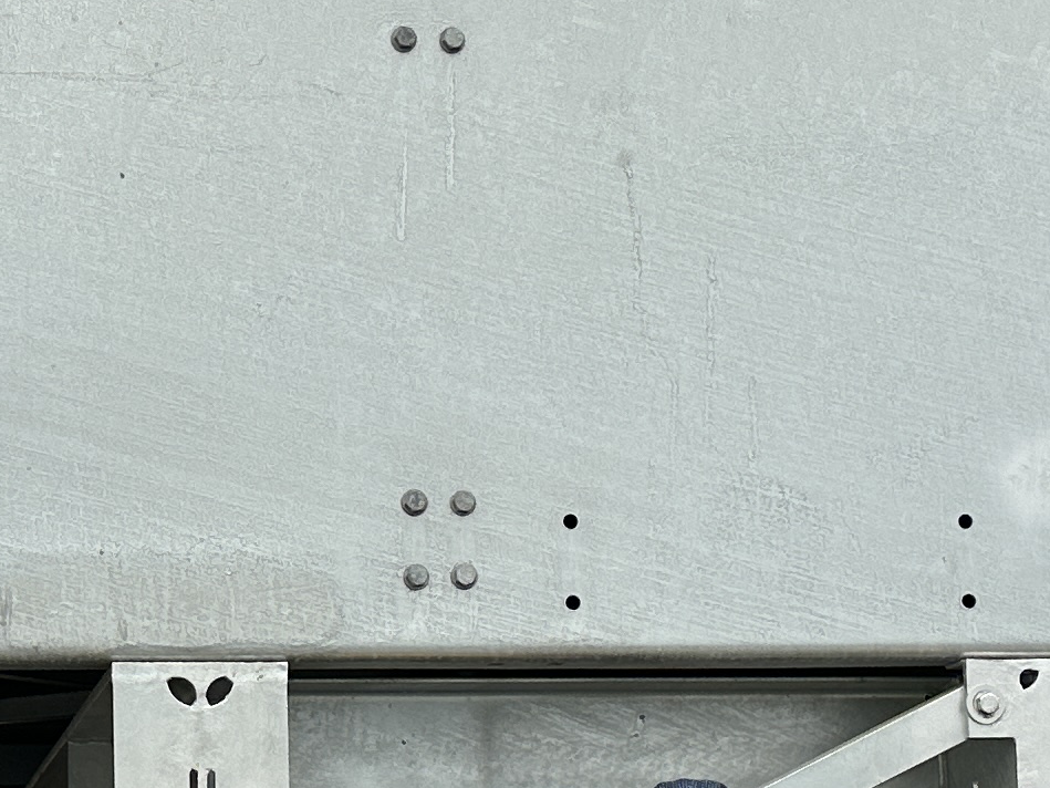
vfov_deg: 14.4
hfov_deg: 19.2
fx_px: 3094
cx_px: 398
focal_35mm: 102
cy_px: 631
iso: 80
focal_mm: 6.86
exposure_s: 1/7576
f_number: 1.78
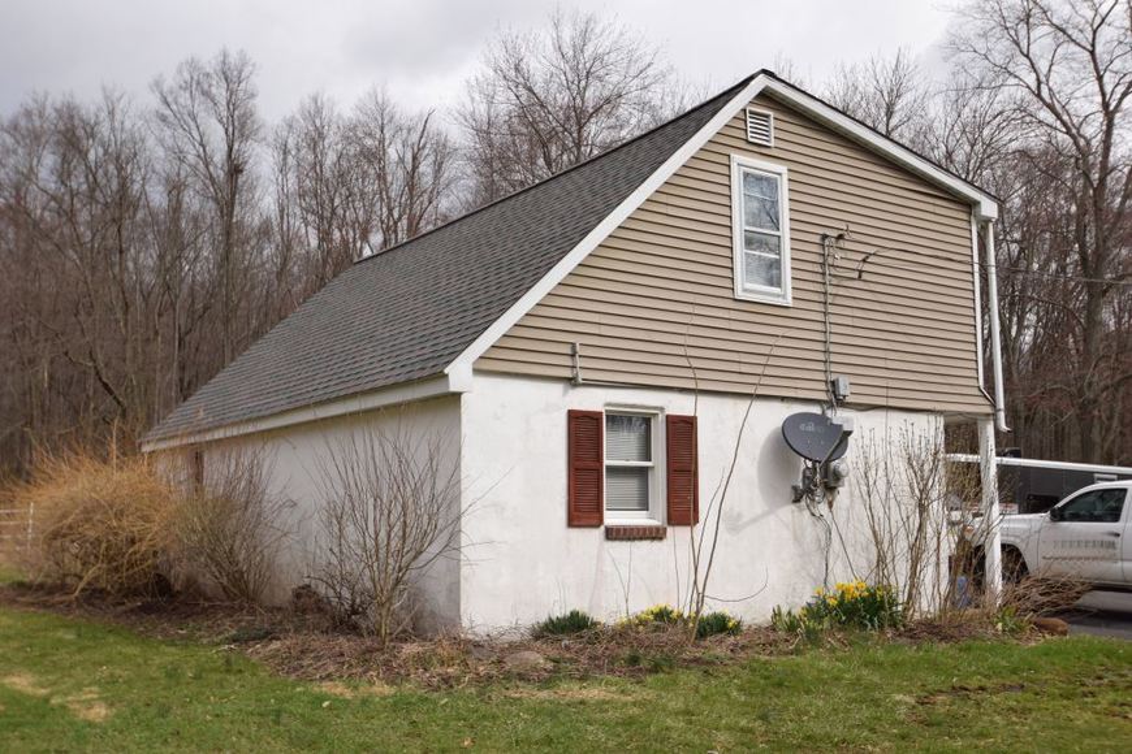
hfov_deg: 53.1
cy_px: 377
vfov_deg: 36.9
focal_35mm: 36
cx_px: 566
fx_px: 1132
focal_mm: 24
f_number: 9
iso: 100
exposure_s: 1/200
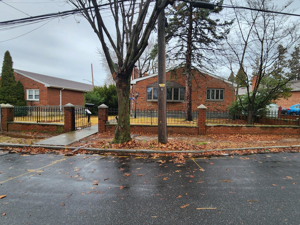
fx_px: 139
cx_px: 168
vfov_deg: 78.1
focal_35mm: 16
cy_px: 113
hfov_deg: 94.0
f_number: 2.2
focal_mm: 2.2
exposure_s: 1/239
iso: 50
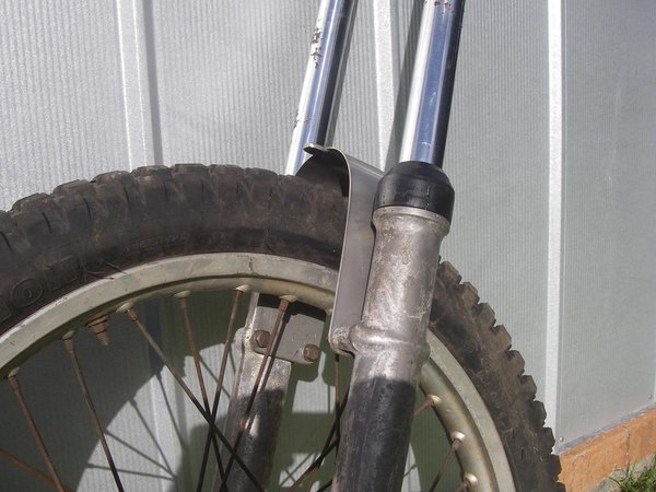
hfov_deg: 49.0
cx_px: 328
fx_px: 720
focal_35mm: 38
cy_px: 246
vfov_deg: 37.7
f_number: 6.6
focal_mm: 6.3
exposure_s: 1/400
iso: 80
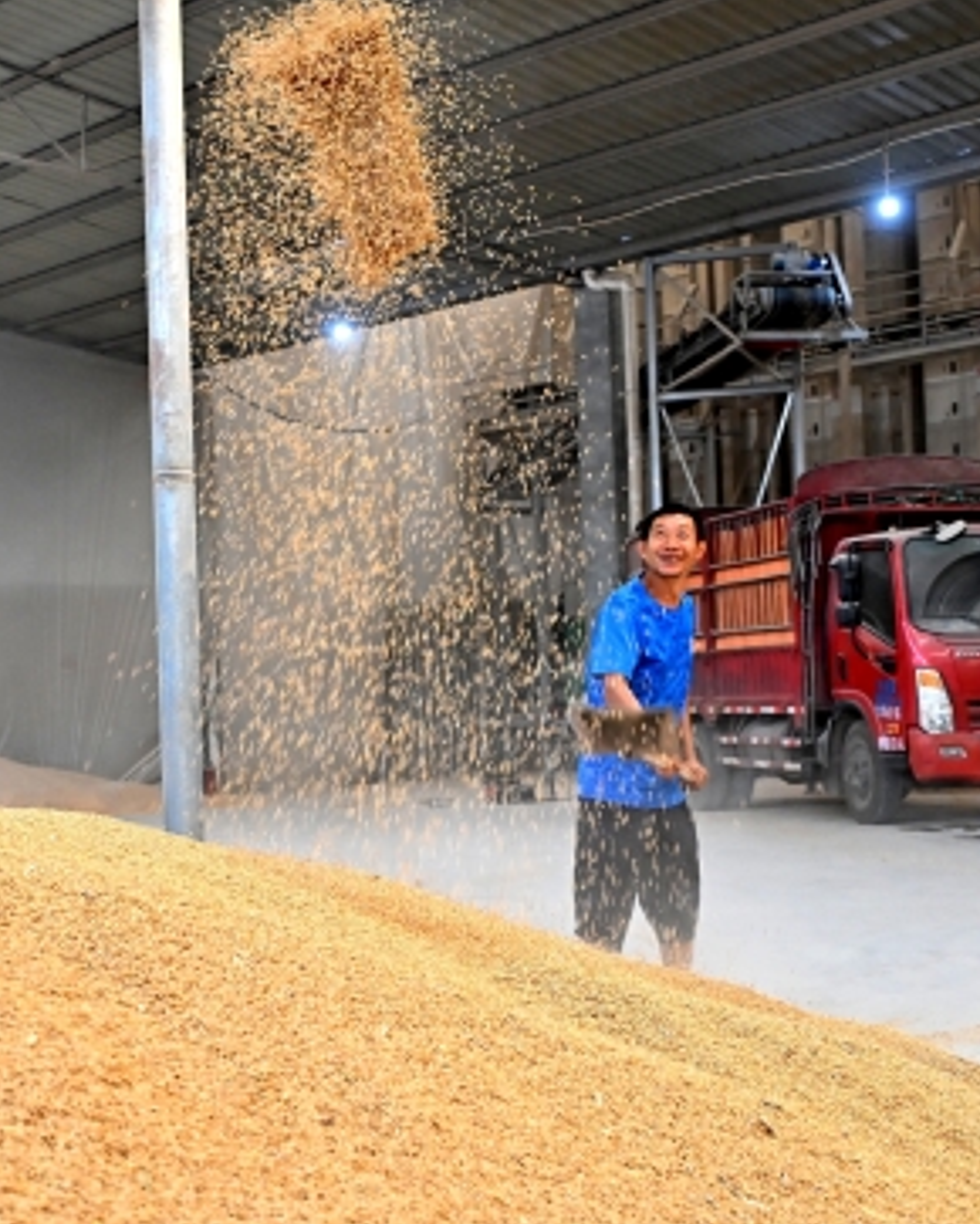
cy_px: 669
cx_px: 490
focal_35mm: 28
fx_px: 1014
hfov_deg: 51.6
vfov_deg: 62.1
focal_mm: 24
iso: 1250
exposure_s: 1/200
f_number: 4
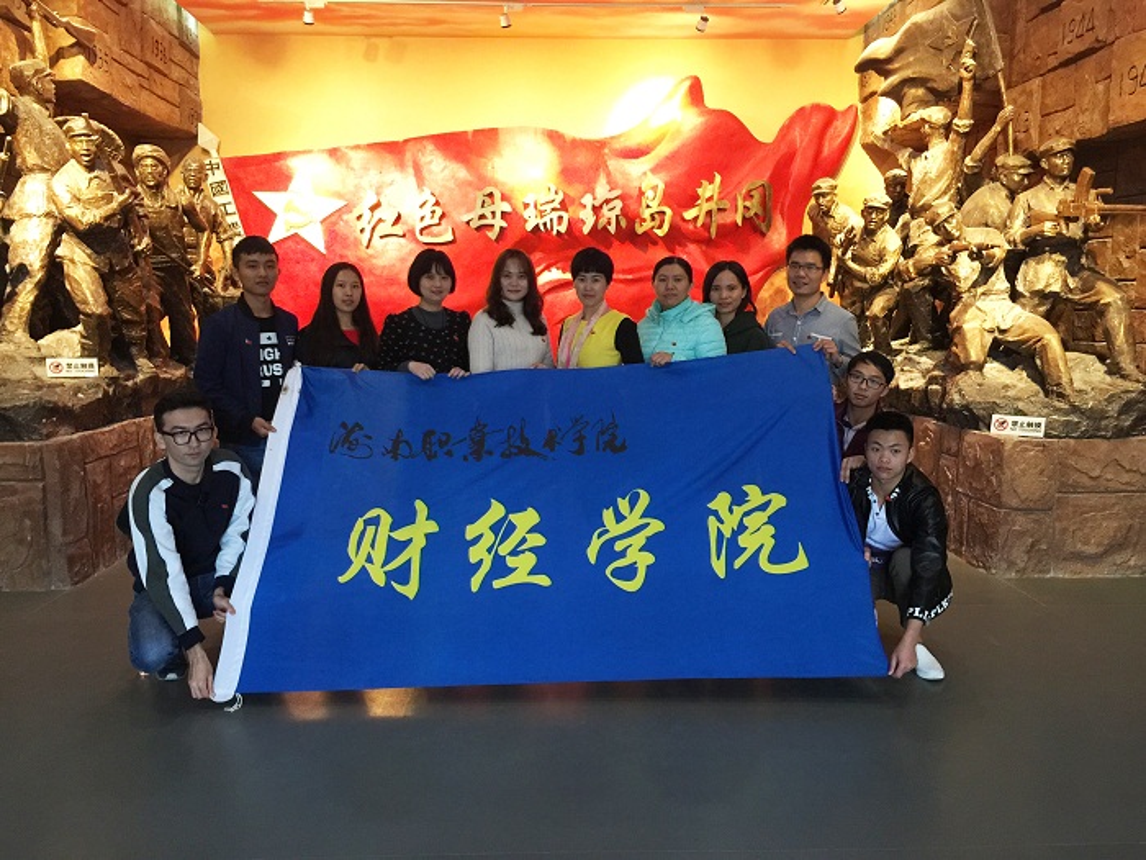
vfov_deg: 48.2
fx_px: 960
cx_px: 573
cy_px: 430
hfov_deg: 61.7
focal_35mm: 29
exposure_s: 1/15
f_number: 2.2
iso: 125
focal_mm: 4.15
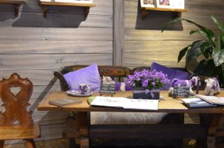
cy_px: 98
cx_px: 156
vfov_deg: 23.5
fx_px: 354
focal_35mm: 57
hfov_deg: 34.7
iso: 1600
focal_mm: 20
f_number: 3.8
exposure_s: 1/30
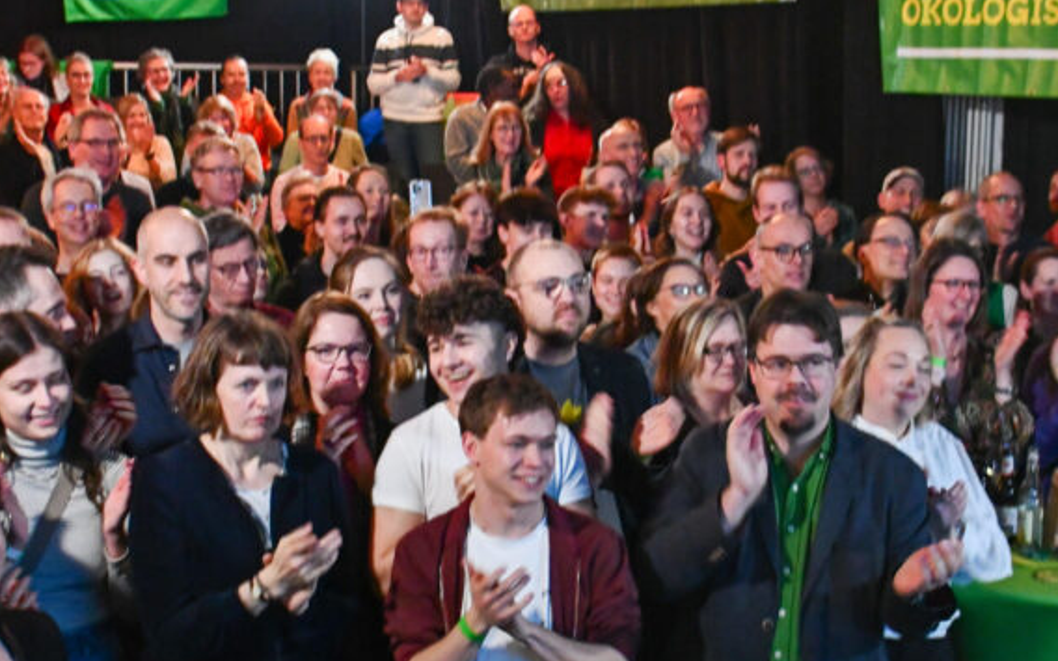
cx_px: 536
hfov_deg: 33.0
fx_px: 1788
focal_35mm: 62
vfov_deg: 21.0
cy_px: 339
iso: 4000
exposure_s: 1/60
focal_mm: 20
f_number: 3.5
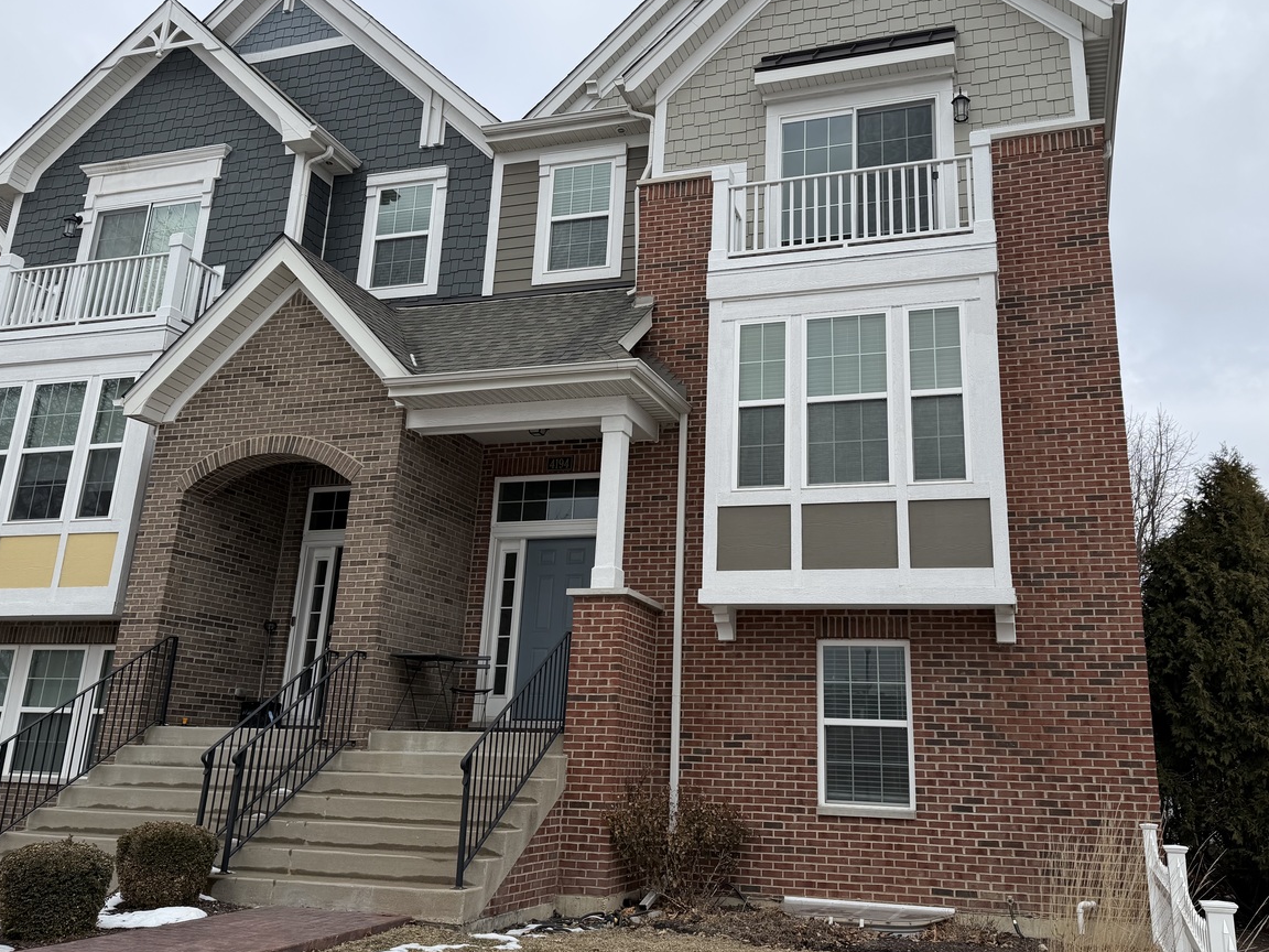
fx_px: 1100
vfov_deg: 46.7
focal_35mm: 30
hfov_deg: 59.8
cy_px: 407
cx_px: 705
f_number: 1.78
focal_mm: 6.76
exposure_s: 1/3584
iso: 80
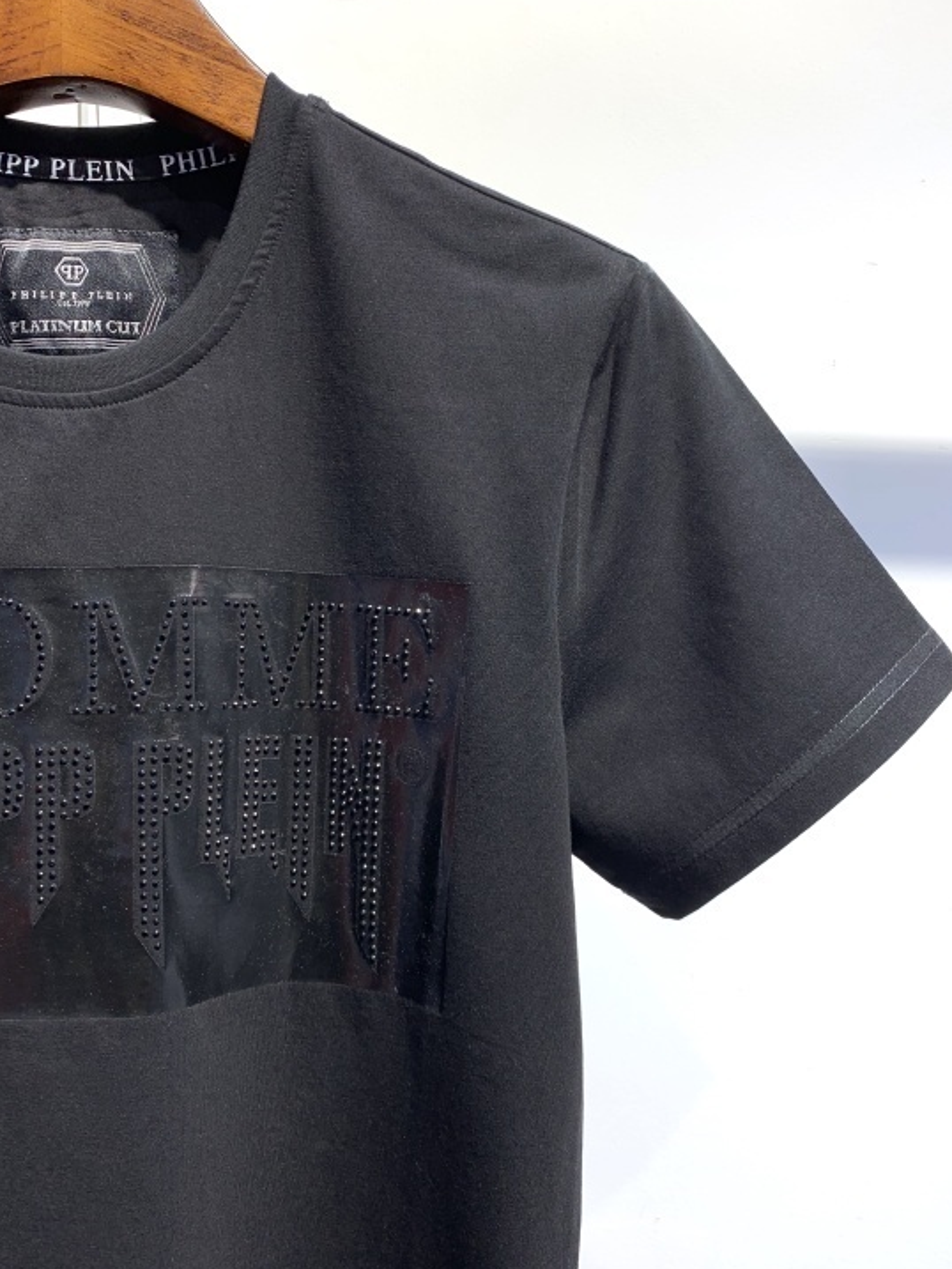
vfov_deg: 61.6
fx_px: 1063
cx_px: 432
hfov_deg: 48.2
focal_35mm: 29
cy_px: 657
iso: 25
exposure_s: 1/145
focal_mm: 4.25
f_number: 1.8
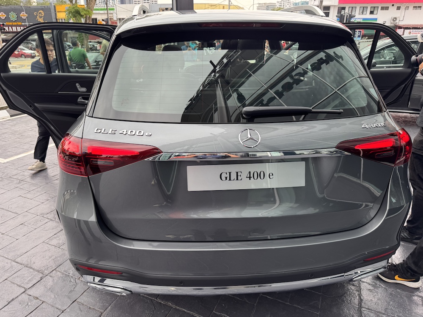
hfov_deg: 71.6
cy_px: 158
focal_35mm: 24
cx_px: 212
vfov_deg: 56.8
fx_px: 293
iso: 80
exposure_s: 1/633
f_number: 1.78
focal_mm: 6.76
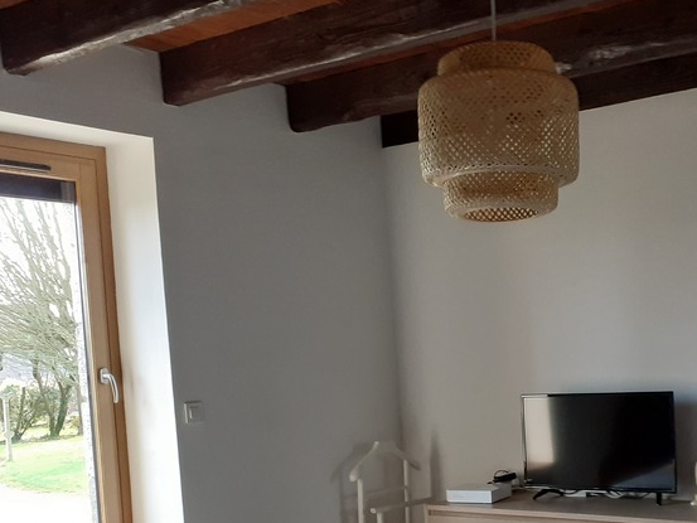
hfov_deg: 37.6
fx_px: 1007
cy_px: 420
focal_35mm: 50
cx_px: 485
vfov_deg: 28.5
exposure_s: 1/50
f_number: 1.9
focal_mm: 3.6
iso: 160
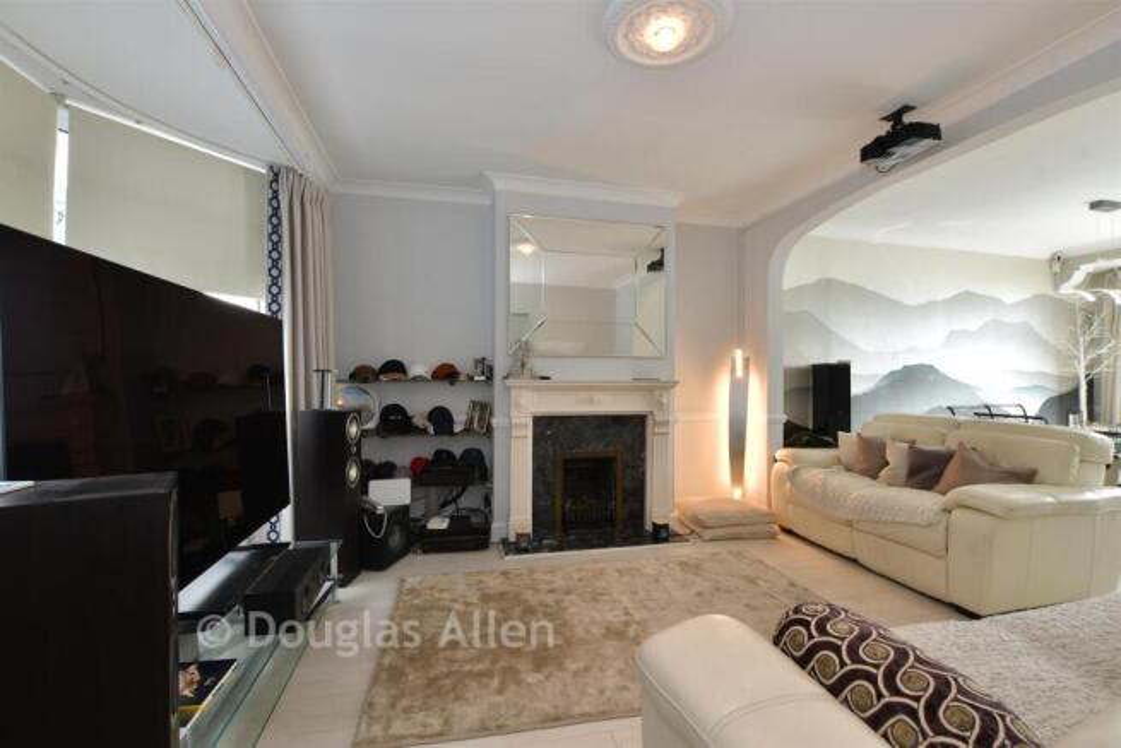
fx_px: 467
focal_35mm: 15
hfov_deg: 100.4
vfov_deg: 77.4
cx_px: 560
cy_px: 374
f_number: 8
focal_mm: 10
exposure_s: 1/4
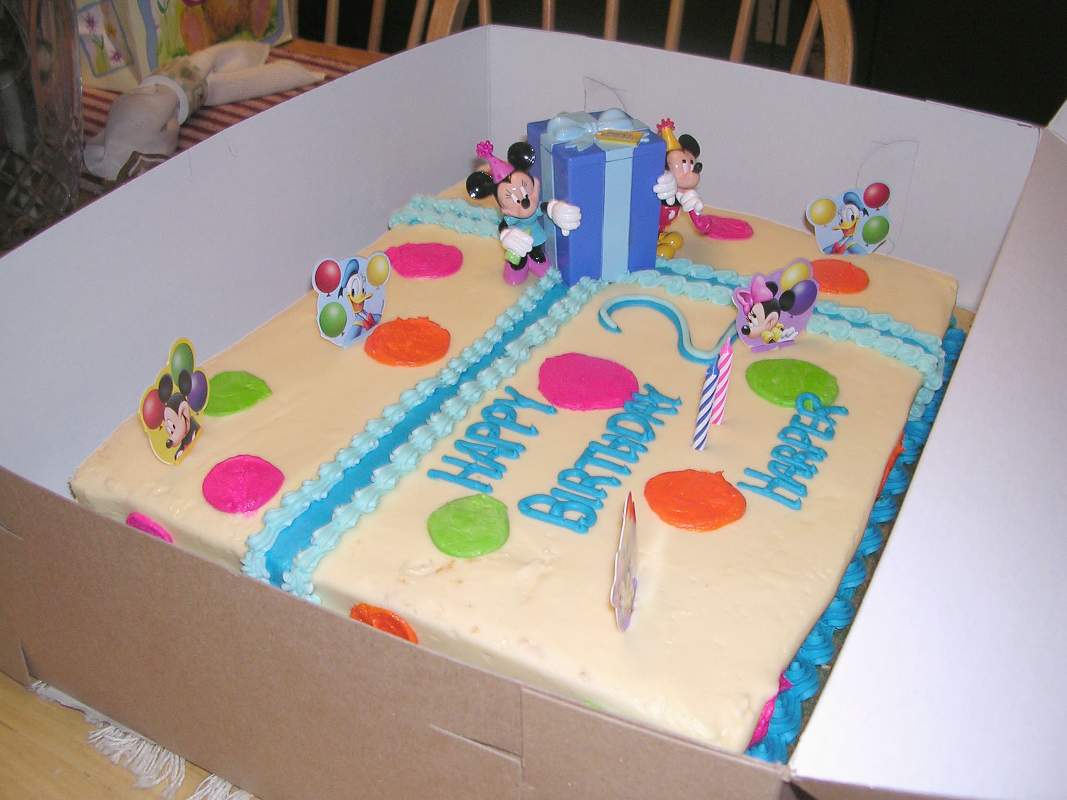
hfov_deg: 49.0
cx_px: 534
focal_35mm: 38
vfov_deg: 37.7
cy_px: 400
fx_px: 1171
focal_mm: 5.8
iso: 100
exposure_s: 1/60.1
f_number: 2.8
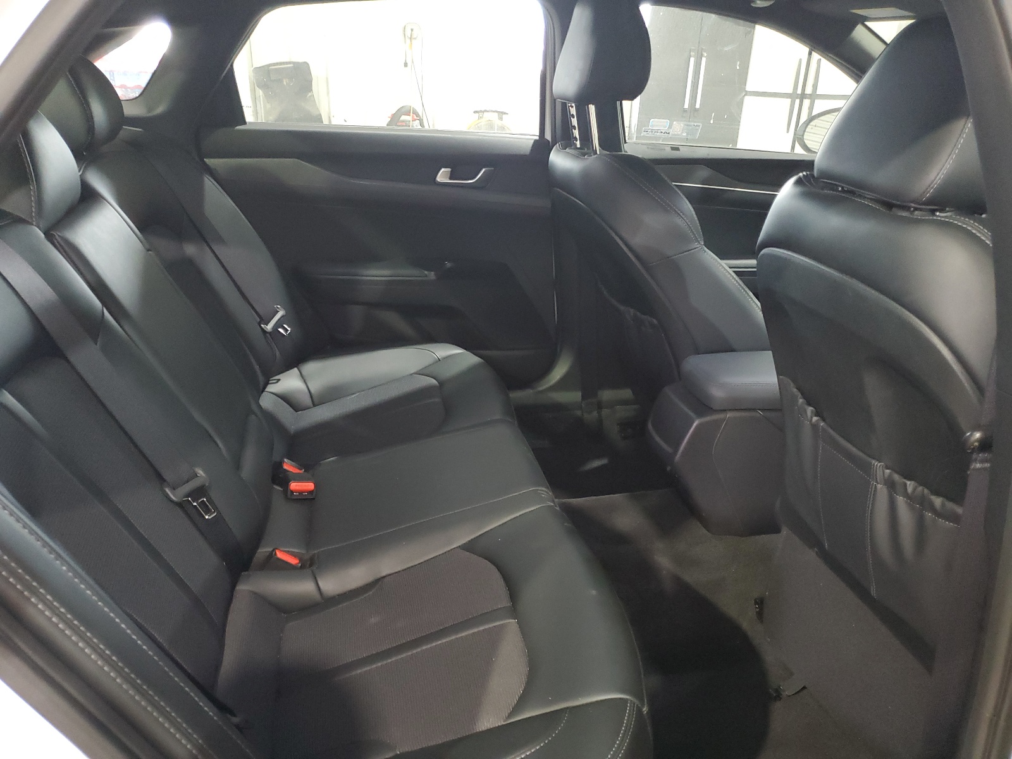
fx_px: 760
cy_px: 380
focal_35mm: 26
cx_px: 506
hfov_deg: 67.3
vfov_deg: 53.1
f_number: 1.5
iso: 316
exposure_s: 1/24
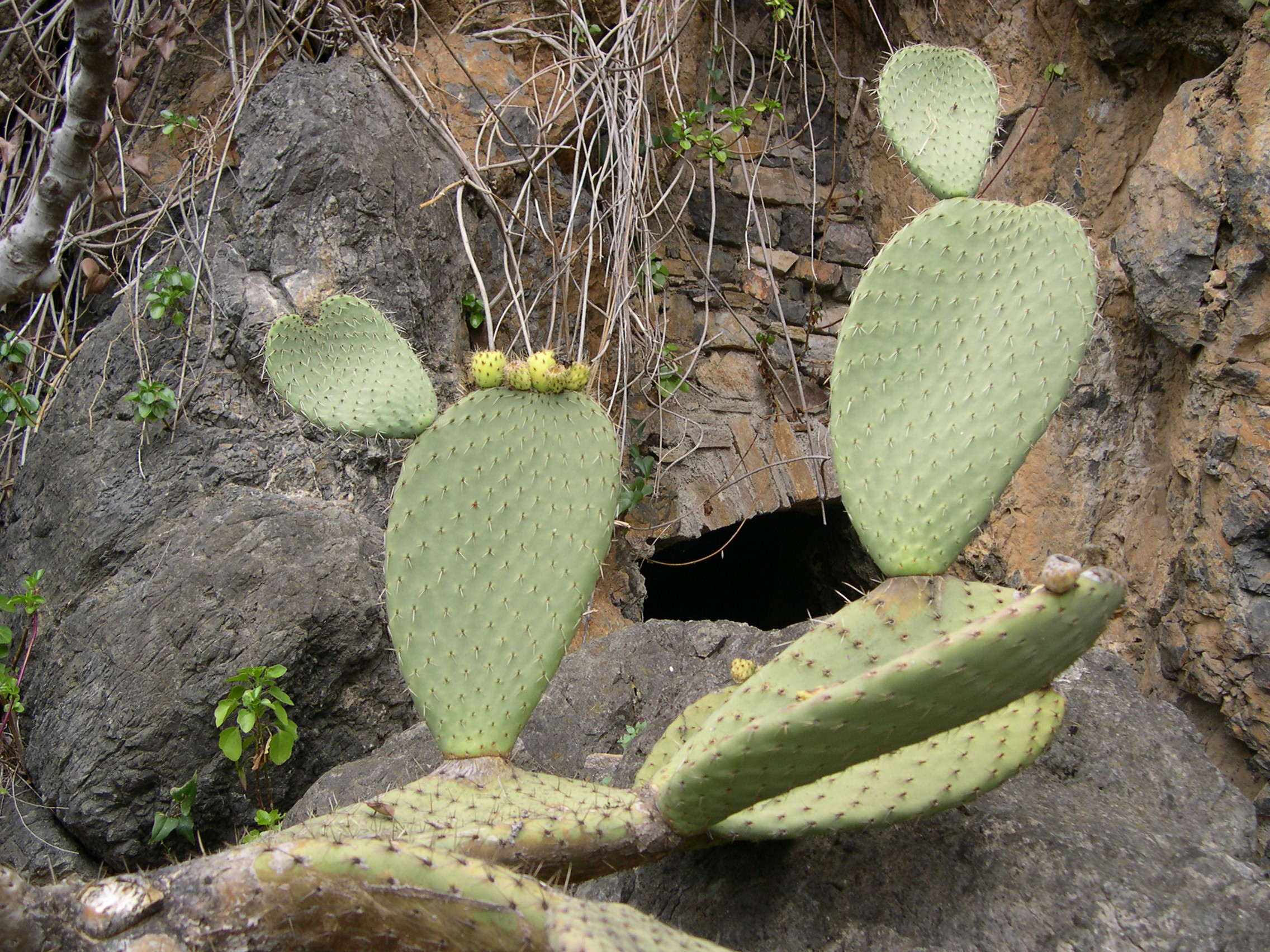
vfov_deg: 37.7
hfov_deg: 49.0
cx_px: 635
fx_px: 1394
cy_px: 476
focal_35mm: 38
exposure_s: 1/204
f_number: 2.8
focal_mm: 8
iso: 100
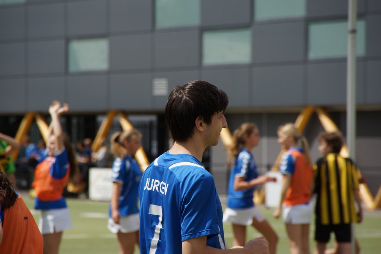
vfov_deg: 3.7
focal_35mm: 375
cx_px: 190
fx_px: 3969
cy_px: 127
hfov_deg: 5.5
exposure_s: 1/640
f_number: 9
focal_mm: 250
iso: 200
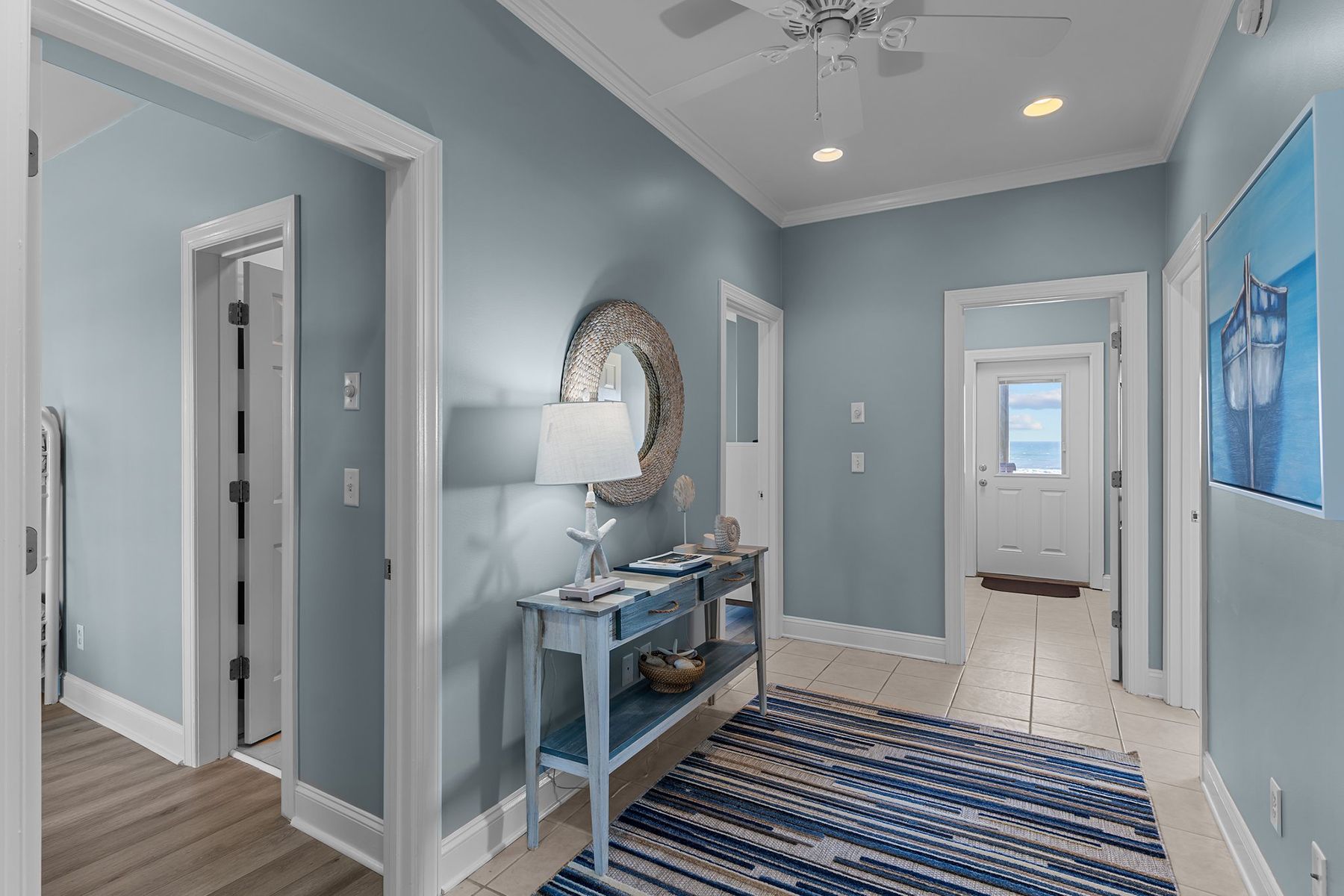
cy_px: 448
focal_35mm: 17
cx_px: 672
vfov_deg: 70.4
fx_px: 635
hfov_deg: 93.3
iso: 125
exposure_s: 1/1.25
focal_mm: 17
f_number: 6.3
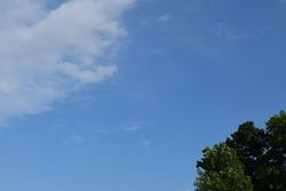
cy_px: 181
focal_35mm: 60
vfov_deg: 22.0
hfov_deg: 31.8
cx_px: 30
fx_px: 477
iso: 200
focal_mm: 20
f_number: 11
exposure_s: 1/500
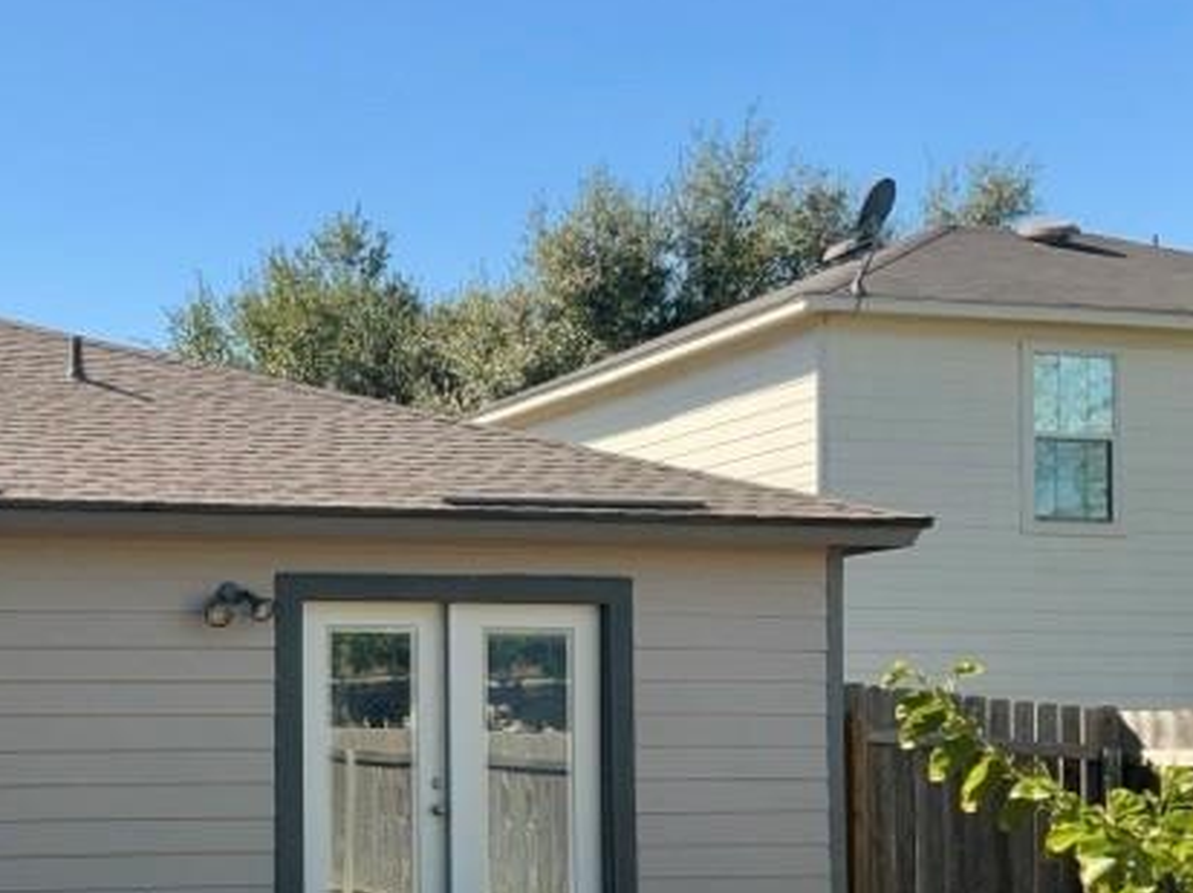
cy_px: 720
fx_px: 2307
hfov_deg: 27.9
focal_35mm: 67
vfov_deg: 21.6
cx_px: 110
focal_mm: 3
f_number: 1.8
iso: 25
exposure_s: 1/1168
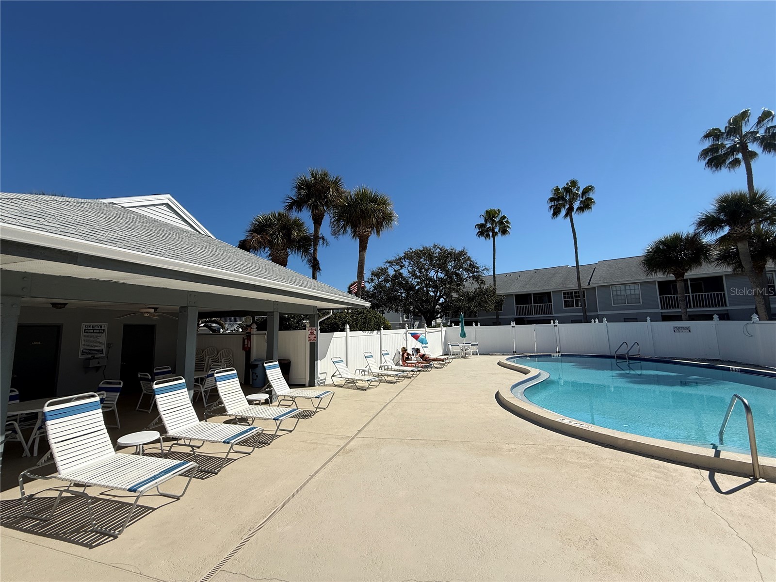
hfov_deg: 102.1
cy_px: 291
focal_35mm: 14
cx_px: 388
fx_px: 314
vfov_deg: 85.7
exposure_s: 1/4149
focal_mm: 2.22
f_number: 2.2
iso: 50
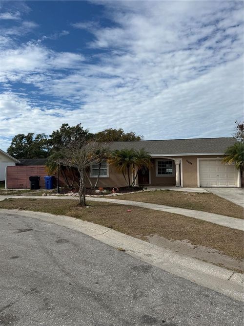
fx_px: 226
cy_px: 163
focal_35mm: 24
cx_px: 122
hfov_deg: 56.8
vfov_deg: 71.6
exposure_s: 1/8130
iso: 80
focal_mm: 6.76
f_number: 1.78
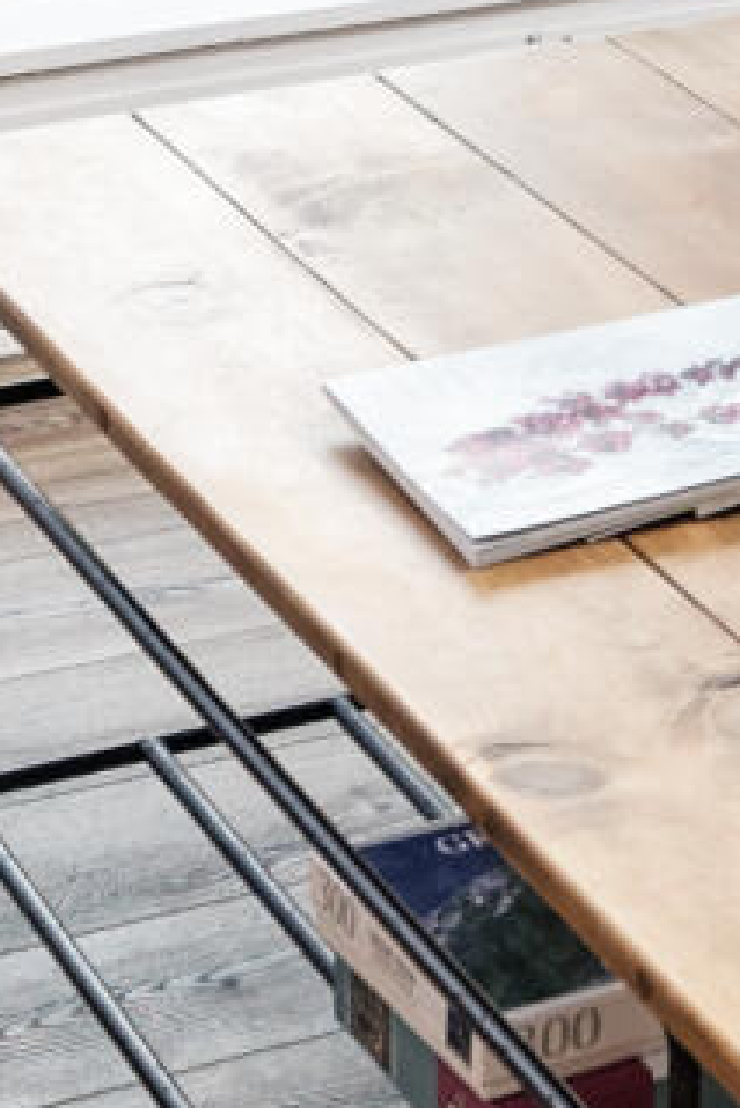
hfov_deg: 8.2
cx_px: 1424
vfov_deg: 11.6
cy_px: -1073
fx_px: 4928
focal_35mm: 160
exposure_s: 1/60
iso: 640
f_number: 7.1
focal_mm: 17
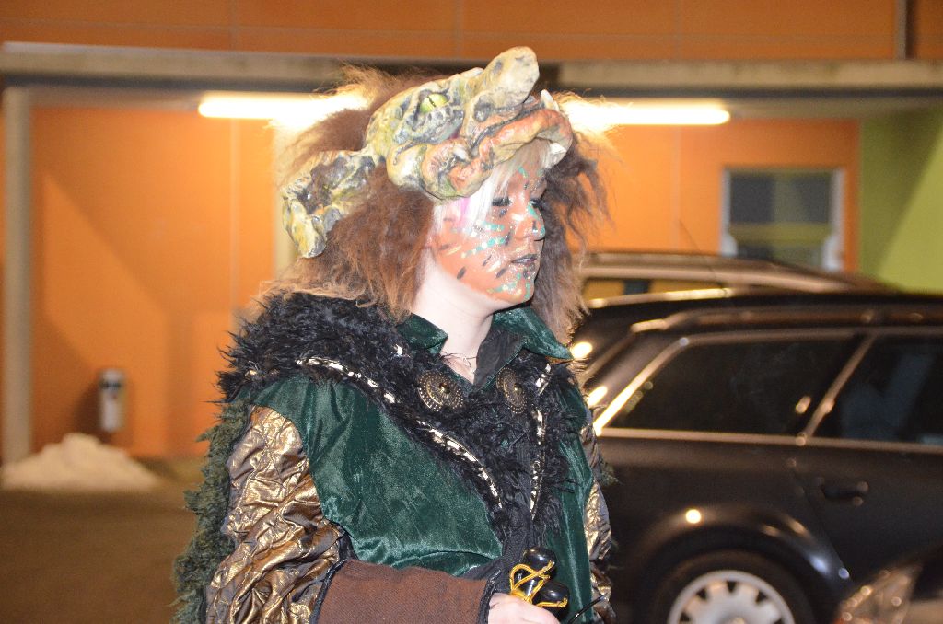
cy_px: 312
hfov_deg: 17.1
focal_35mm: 120
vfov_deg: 11.4
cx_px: 472
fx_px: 3136
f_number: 5.3
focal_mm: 80
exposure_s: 1/60
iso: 2800
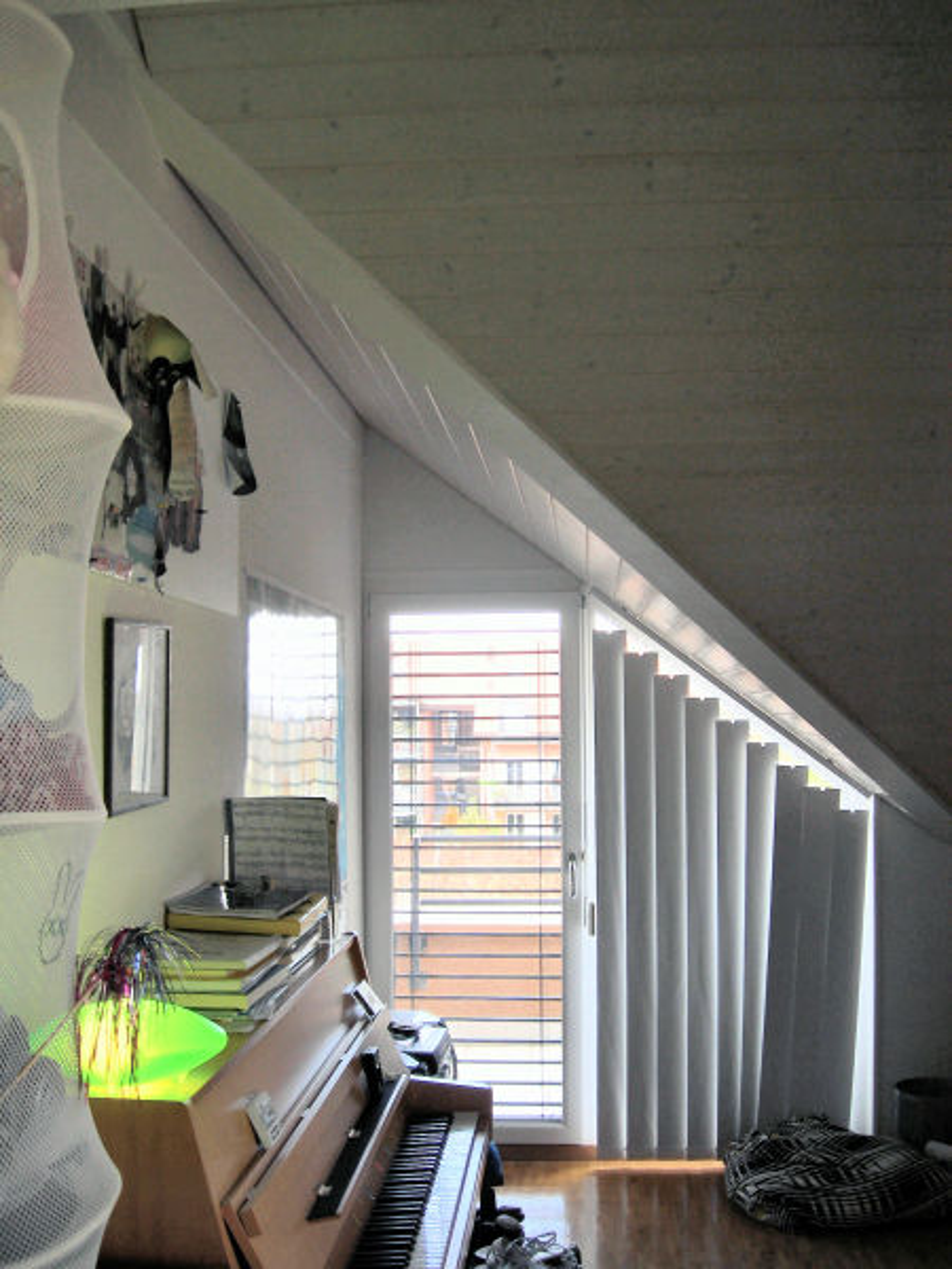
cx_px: 476
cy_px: 634
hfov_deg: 37.7
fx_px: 1393
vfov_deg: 49.0
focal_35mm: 38
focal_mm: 7.8
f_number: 2.8
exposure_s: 1/41.7
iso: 50
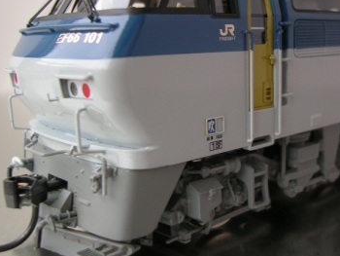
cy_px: 95
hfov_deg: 38.0
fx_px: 491
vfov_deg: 29.0
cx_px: 203
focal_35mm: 50
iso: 50
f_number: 2.8
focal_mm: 5.8
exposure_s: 1/31.1
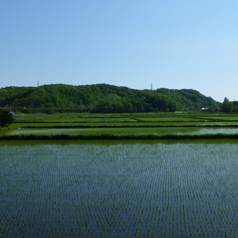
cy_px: 119
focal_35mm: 47
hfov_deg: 35.8
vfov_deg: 36.1
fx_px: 366
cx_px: 150
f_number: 3.9
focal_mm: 6.9
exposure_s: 1/1600
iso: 100
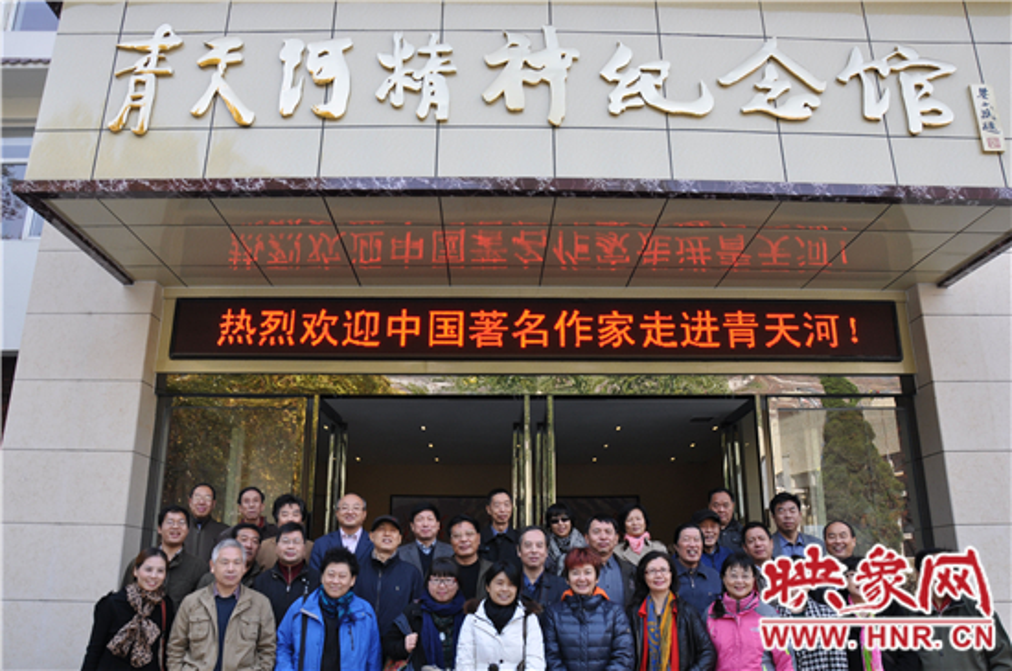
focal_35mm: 27
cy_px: 336
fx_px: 758
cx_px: 506
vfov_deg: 47.8
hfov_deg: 67.5
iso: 200
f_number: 6.7
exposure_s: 1/60
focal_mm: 18
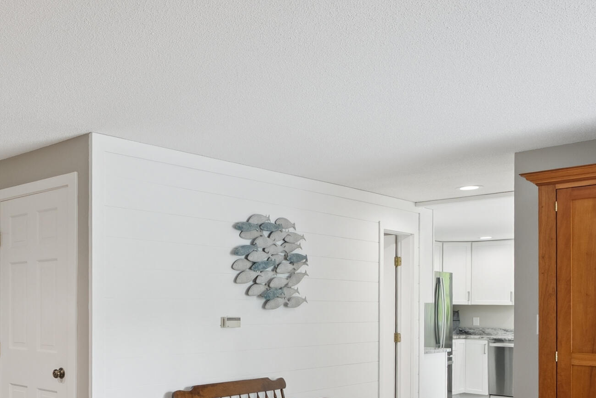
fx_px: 613
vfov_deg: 34.4
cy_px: 339
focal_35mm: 37
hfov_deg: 45.9
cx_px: 38
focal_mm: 16
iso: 320
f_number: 7.1
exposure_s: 1/13
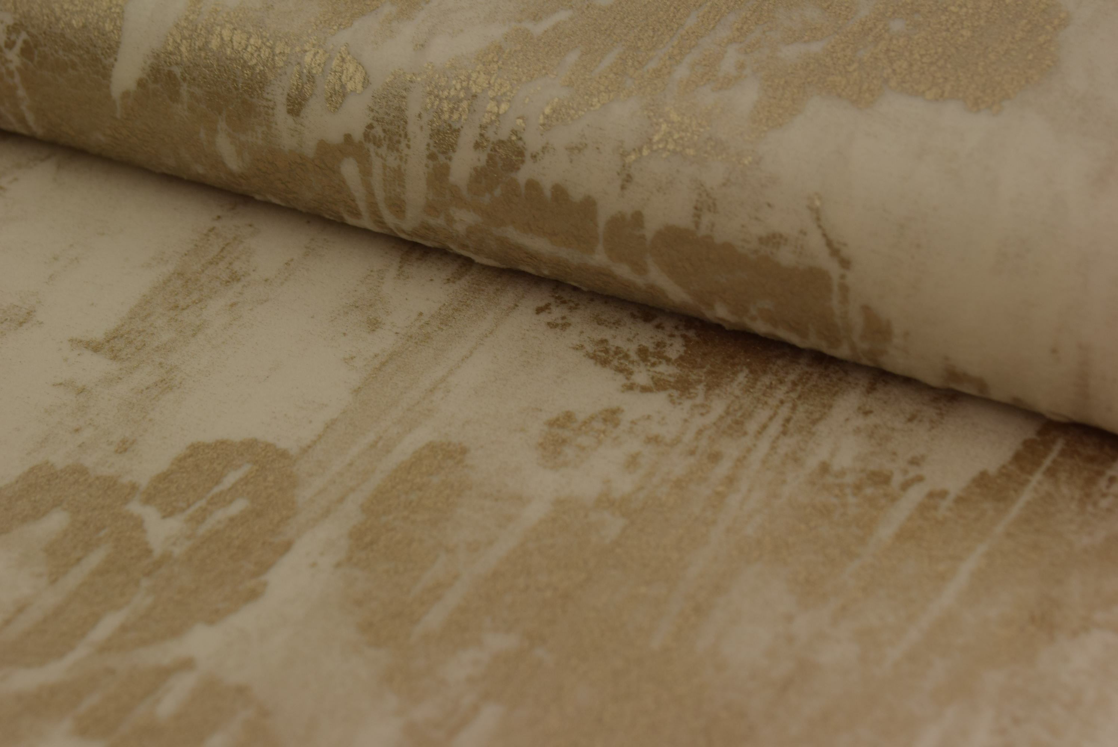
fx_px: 2564
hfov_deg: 24.6
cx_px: 559
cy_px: 374
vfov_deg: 16.6
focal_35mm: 82
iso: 400
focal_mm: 55
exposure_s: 1/200
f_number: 10
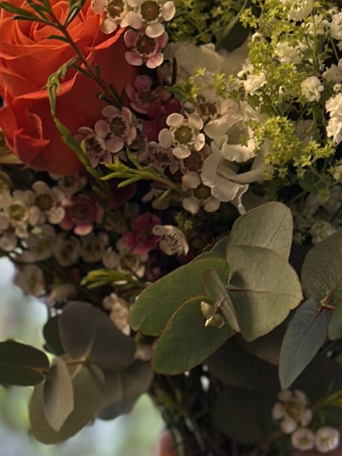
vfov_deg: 11.0
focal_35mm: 179
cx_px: 262
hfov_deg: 8.3
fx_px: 2357
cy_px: 237
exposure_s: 1/100
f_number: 1.78
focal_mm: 6.86
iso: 125
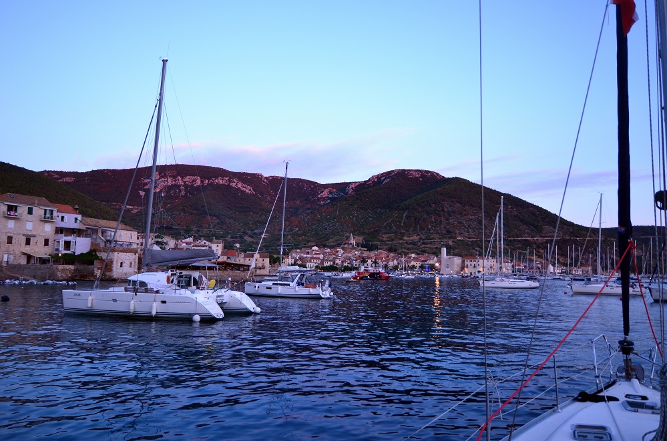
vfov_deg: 52.9
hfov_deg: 73.9
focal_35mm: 24
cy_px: 220
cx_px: 334
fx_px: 444
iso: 400
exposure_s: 1/60
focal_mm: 16
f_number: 4
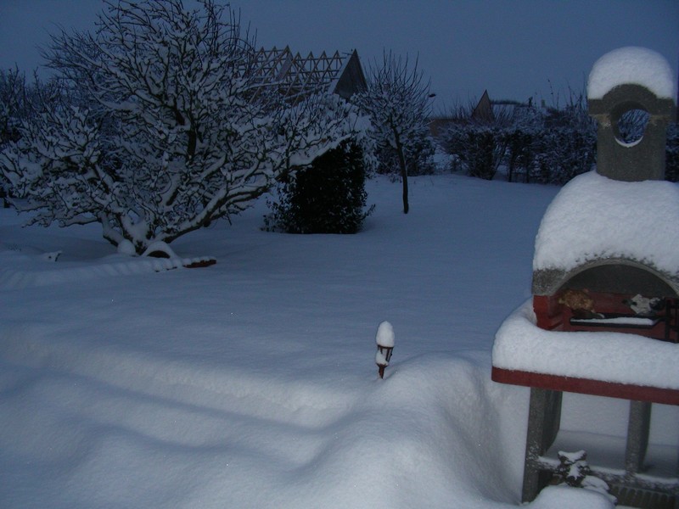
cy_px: 254
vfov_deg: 37.7
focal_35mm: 38
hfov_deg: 49.0
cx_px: 340
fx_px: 745
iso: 123
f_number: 3.5
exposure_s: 1/60.1
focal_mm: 6.3
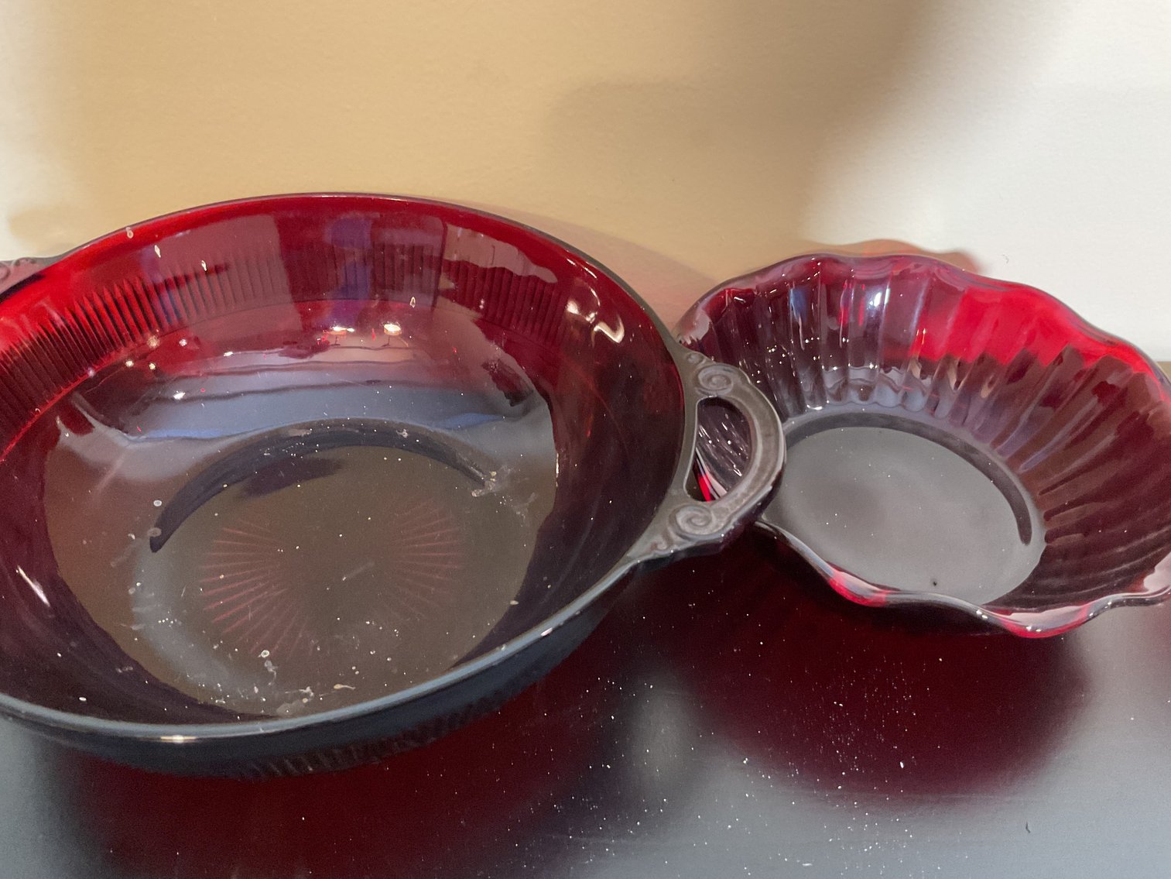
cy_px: 440
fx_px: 981
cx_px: 586
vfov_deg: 48.2
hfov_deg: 61.7
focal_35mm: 29
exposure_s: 1/30
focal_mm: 3
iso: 320
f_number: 1.8
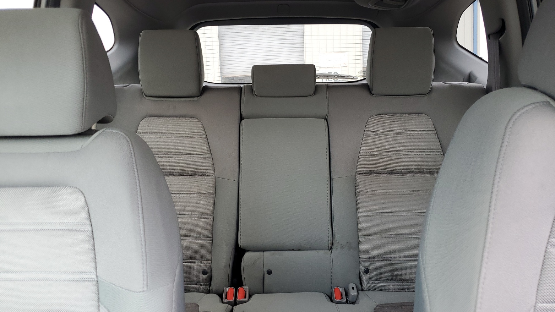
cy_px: 153
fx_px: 427
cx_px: 281
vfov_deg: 40.2
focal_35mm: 29
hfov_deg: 66.1
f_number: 1.5
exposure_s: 1/135
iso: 50
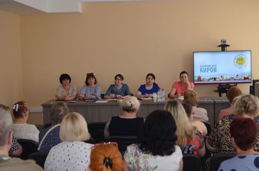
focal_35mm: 63
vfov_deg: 21.4
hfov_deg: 32.0
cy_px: 86
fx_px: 452
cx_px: 130
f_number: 5.3
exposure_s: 1/60
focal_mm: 42
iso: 640
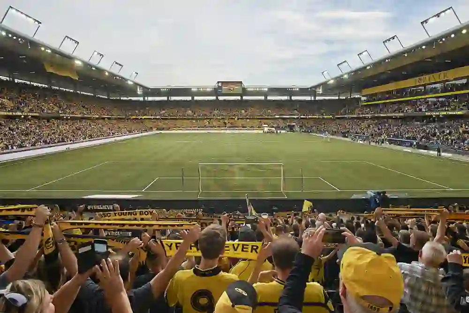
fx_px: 235
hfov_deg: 90.0
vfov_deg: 67.4
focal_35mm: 18
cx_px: 234
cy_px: 156
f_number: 9
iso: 800
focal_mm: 18
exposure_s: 1/320
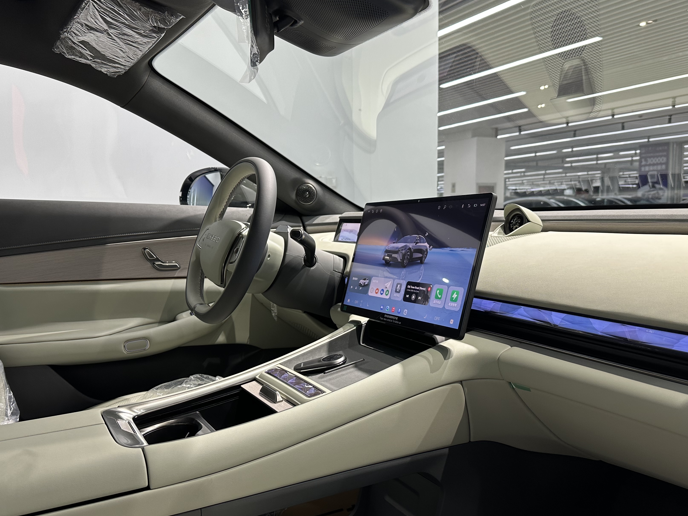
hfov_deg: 59.9
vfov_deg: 46.6
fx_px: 596
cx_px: 361
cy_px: 299
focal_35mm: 30
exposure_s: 1/100
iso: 100
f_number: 1.78
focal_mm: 6.86
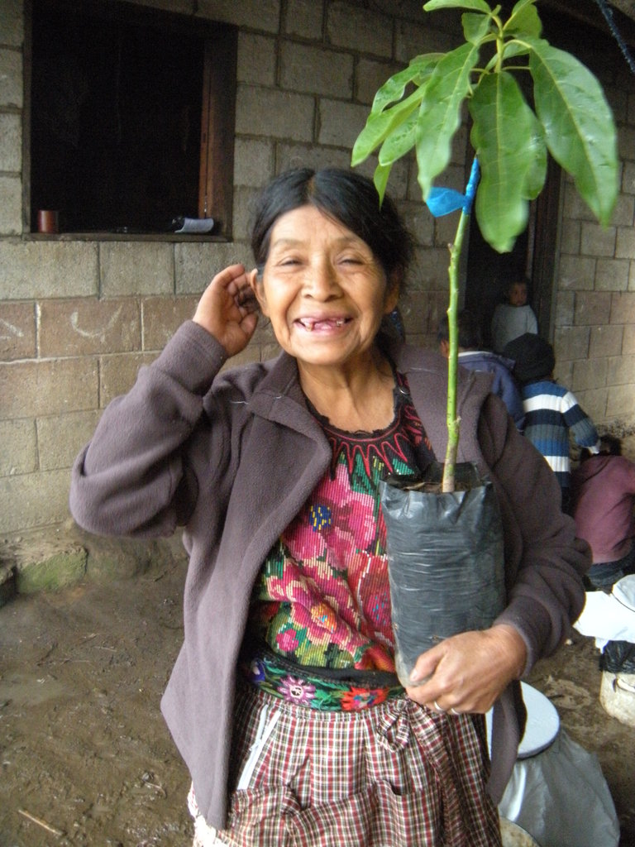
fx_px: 856
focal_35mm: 35
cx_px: 318
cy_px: 424
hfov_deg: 40.7
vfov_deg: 52.6
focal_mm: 5.9
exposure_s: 1/35
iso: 400
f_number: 3.8
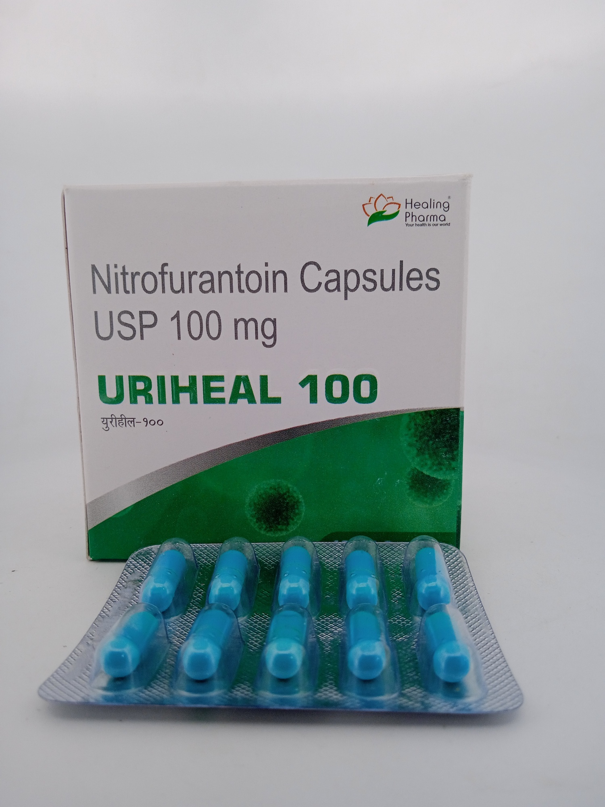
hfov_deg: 49.7
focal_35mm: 28
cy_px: 404
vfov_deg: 63.4
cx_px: 302
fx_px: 652
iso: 112
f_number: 2.2
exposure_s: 1/159
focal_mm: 3.43
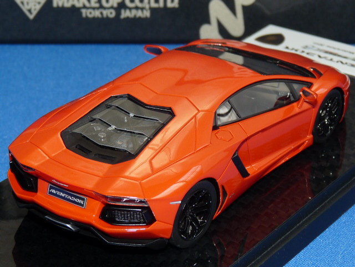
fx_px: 1261
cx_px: 178
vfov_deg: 12.0
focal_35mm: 123
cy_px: 134
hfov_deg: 16.0
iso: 100
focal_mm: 12.4
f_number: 4
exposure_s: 1/40
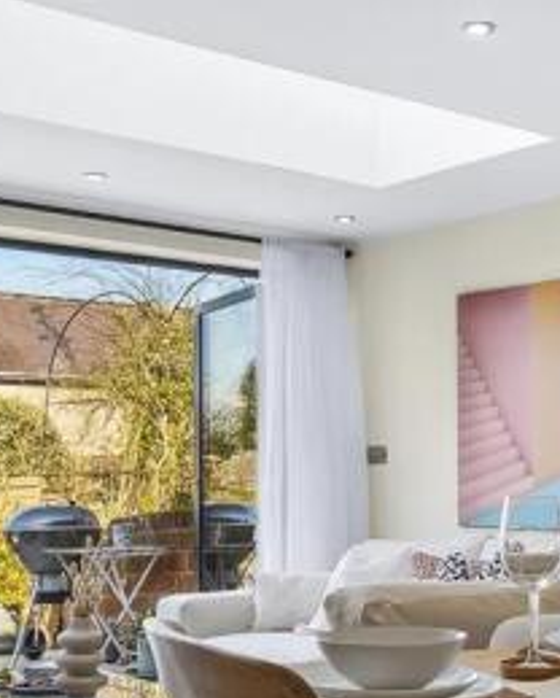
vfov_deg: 29.8
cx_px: 477
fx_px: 1302
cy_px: 469
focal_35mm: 63
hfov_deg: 23.8
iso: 400
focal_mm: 17
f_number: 9
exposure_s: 1/60
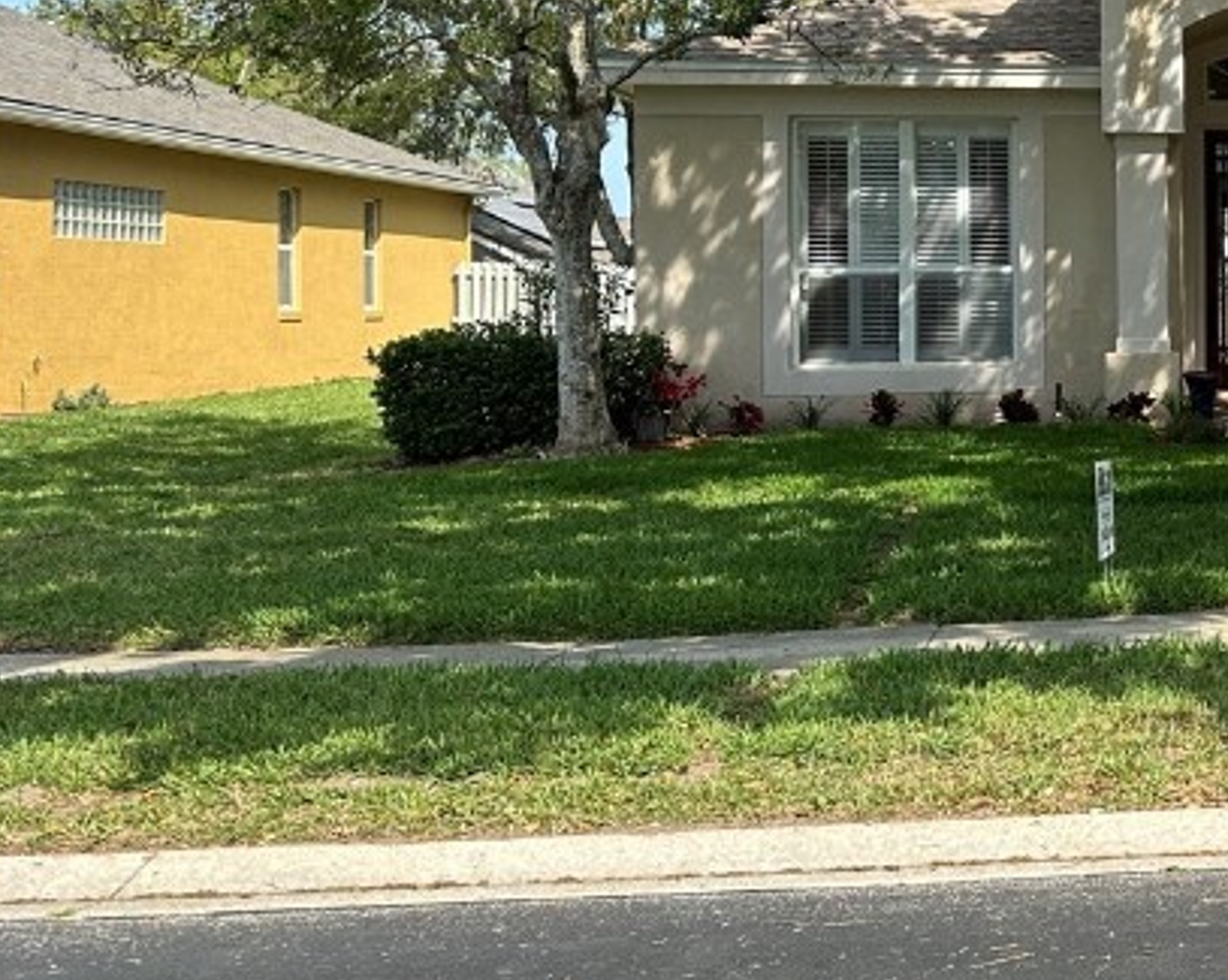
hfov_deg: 28.1
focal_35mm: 59
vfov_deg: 25.5
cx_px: 1460
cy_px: 253
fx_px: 2143
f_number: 1.78
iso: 80
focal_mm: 6.86
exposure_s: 1/1587
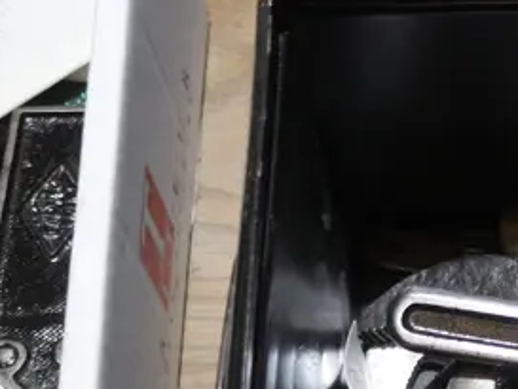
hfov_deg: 16.7
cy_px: 176
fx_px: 1572
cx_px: 822
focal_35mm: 105
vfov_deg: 14.1
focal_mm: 14
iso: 250
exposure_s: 1/60
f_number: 3.5
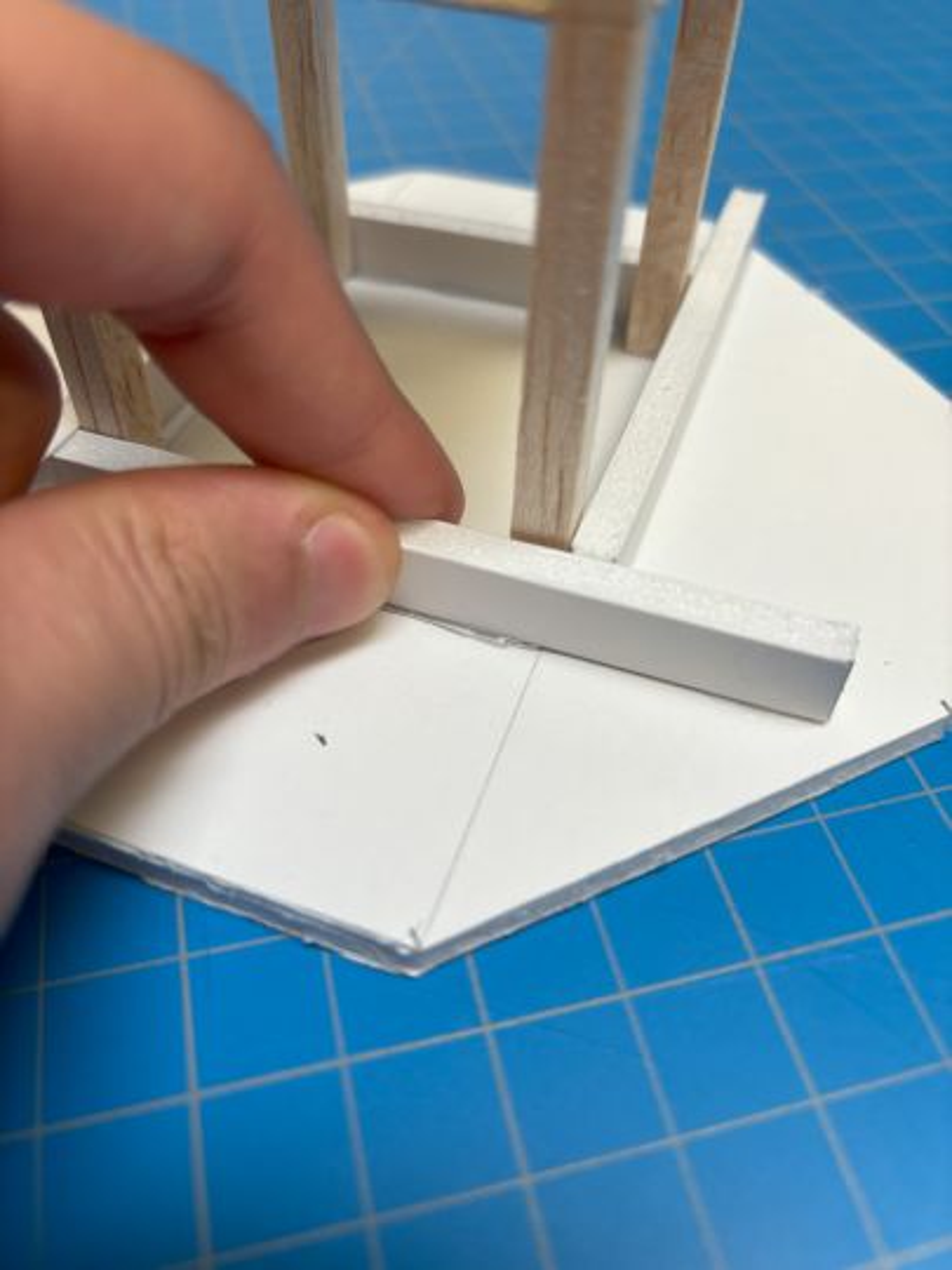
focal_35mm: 26
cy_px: 635
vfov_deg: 67.3
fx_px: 953
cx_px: 476
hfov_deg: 53.1
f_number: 1.6
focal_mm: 5.96
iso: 80
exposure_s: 1/120
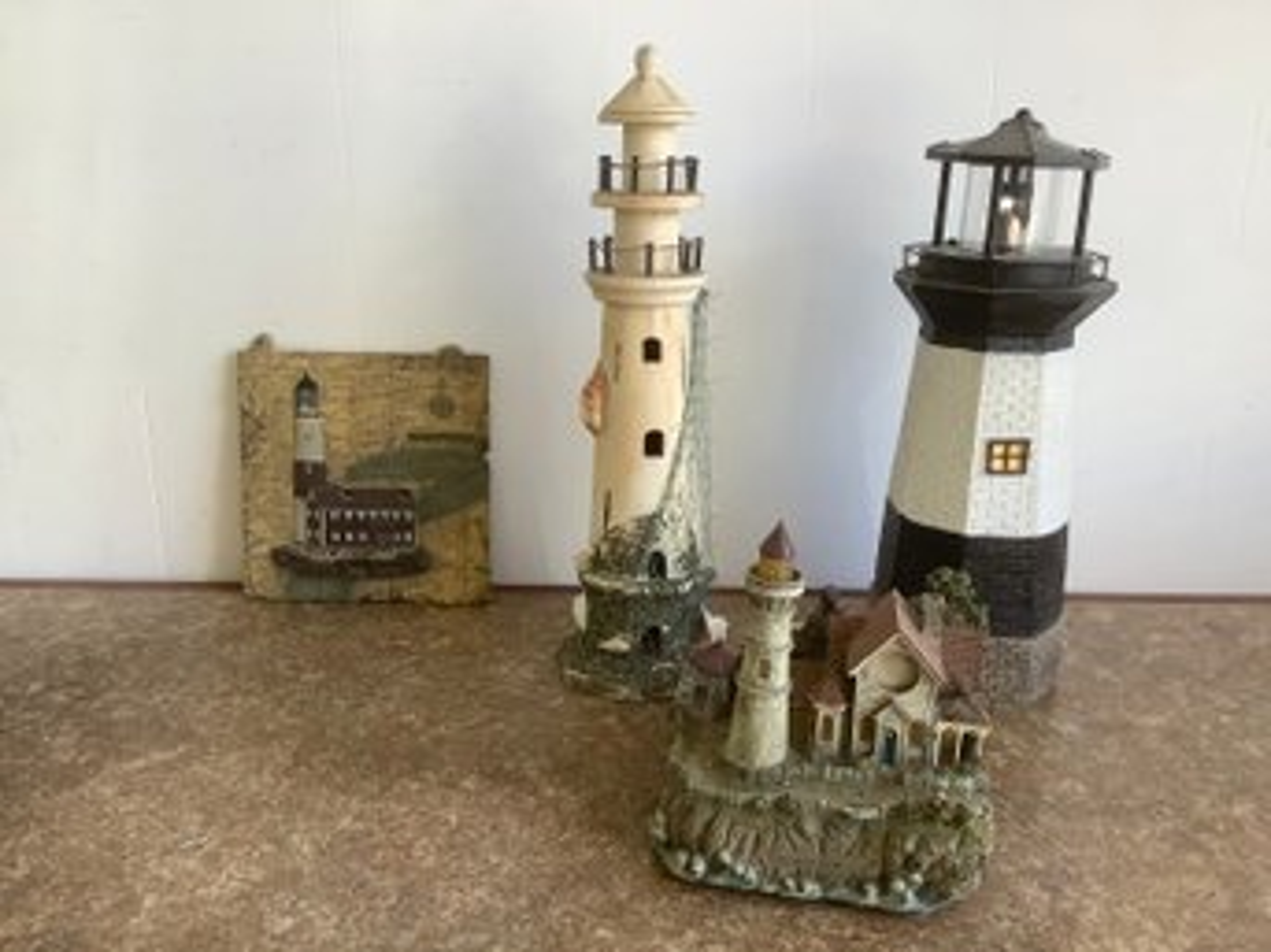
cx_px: 636
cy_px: 476
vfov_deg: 45.4
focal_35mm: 31
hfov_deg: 58.4
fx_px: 1138
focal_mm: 3.3
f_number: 2.4
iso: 80
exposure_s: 1/120
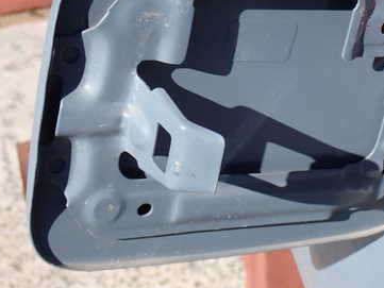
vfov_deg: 14.3
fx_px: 1143
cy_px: 95
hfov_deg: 19.0
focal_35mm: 103
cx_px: 268
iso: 100
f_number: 5
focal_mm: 11.09
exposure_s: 1/250
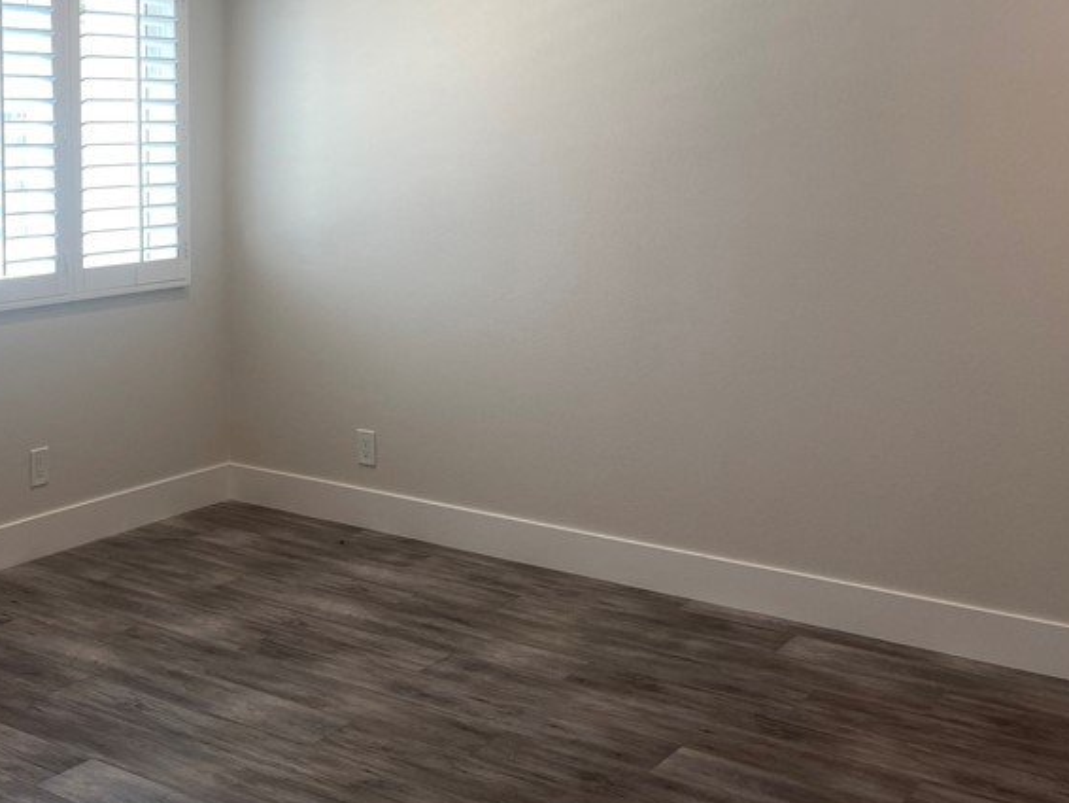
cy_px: 196
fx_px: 1452
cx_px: 246
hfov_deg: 39.2
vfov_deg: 30.4
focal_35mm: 47
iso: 40
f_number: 1.8
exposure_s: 1/120
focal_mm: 4.25
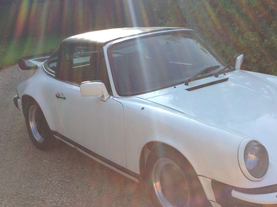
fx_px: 408
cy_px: 132
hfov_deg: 37.4
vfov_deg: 28.4
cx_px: 168
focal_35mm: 51
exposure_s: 1/604
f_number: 2.4
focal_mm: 3.3
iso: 32
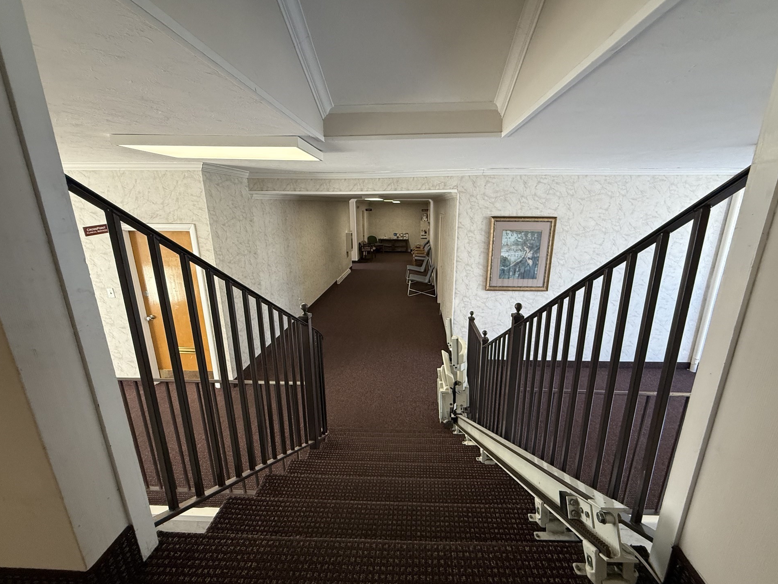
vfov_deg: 81.8
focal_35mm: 15
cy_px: 296
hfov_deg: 98.1
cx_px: 406
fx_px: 337
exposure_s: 1/120
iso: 320
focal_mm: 2.22
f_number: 2.2
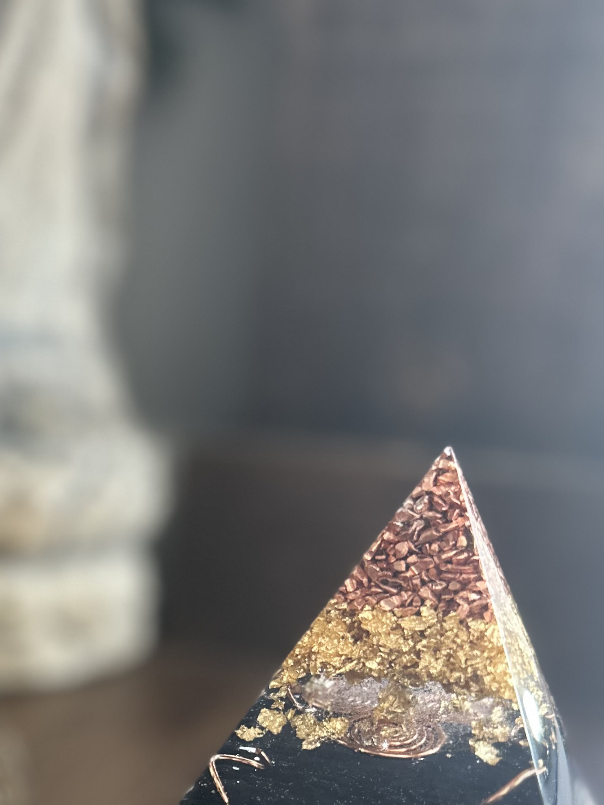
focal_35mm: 49
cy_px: 754
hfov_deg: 28.4
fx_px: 1140
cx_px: 47
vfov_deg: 36.0
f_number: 1.78
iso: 200
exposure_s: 1/60
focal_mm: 6.86
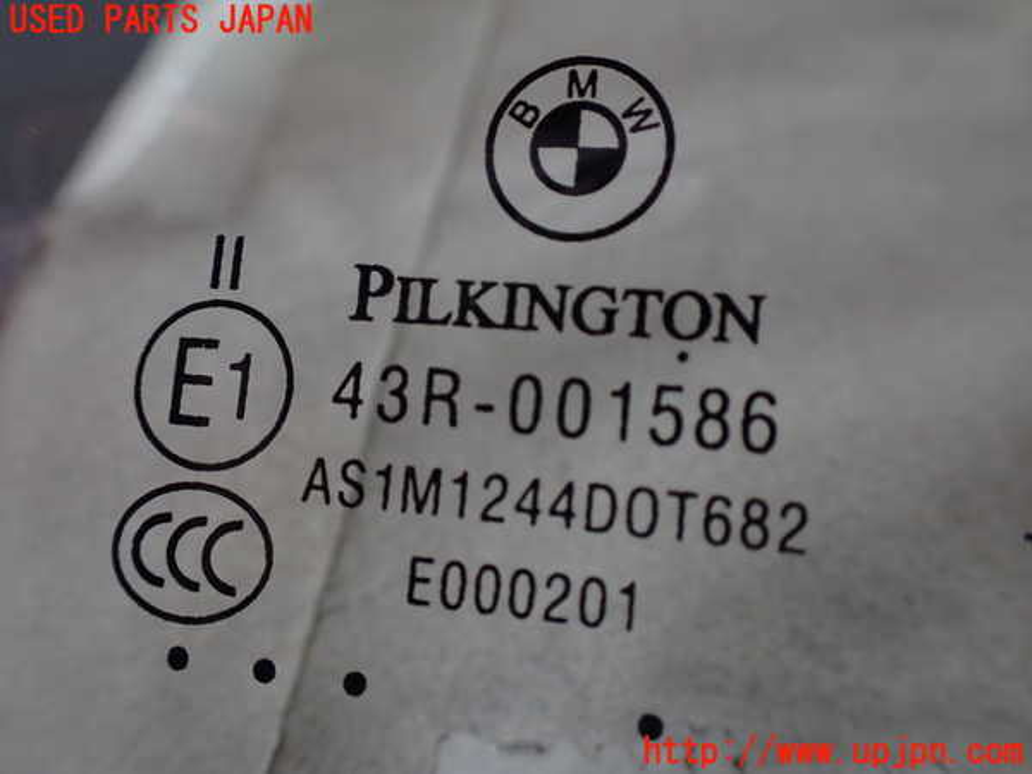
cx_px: 516
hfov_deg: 60.0
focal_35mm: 30
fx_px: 894
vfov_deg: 46.8
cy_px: 387
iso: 200
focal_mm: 5.4
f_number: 2.3
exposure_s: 1/125
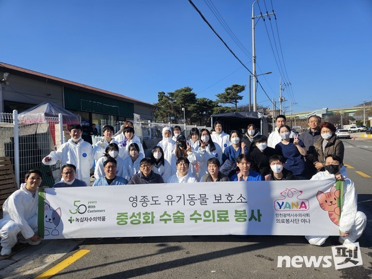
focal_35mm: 23
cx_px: 186
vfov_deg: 58.9
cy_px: 140
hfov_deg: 73.9
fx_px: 247
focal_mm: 5.4
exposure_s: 1/2000
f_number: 1.8
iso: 25
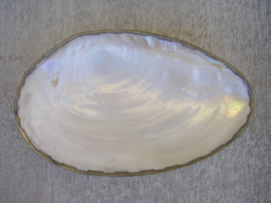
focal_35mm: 38
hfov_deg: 49.0
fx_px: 297
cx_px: 136
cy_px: 102
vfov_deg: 37.7
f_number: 3.5
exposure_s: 1/80
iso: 64
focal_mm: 6.3
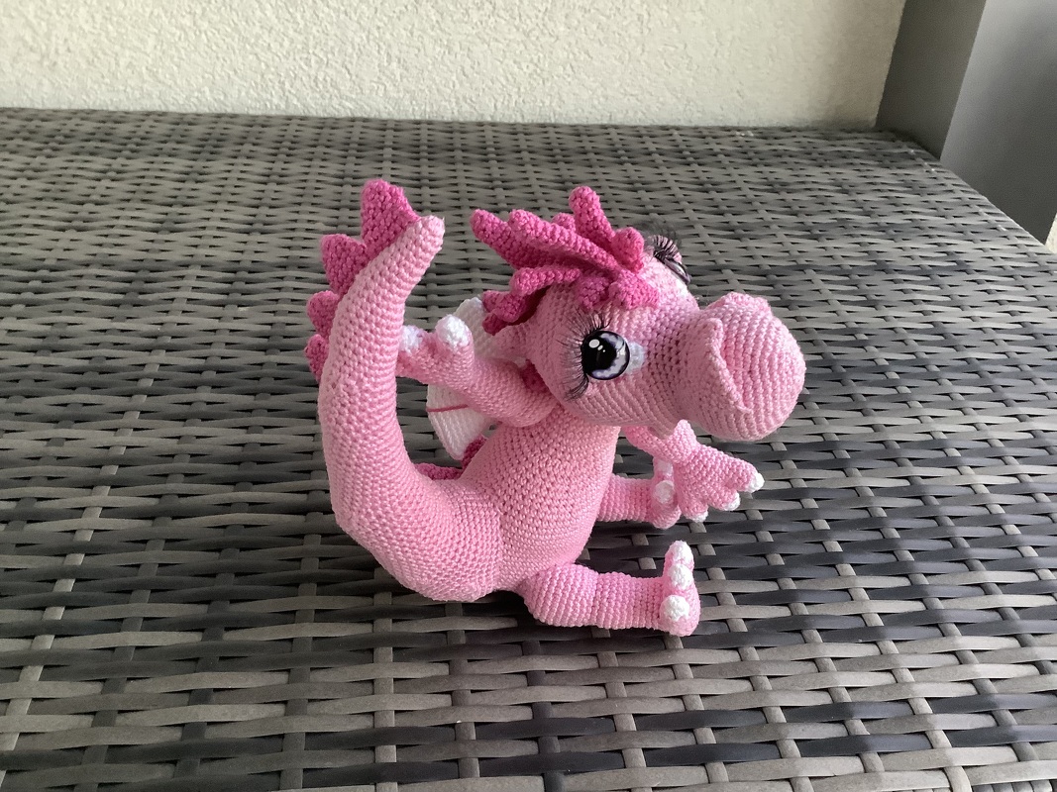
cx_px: 528
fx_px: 946
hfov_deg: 58.4
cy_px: 396
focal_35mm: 31
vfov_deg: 45.4
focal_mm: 3.3
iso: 250
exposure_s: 1/40
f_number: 2.4
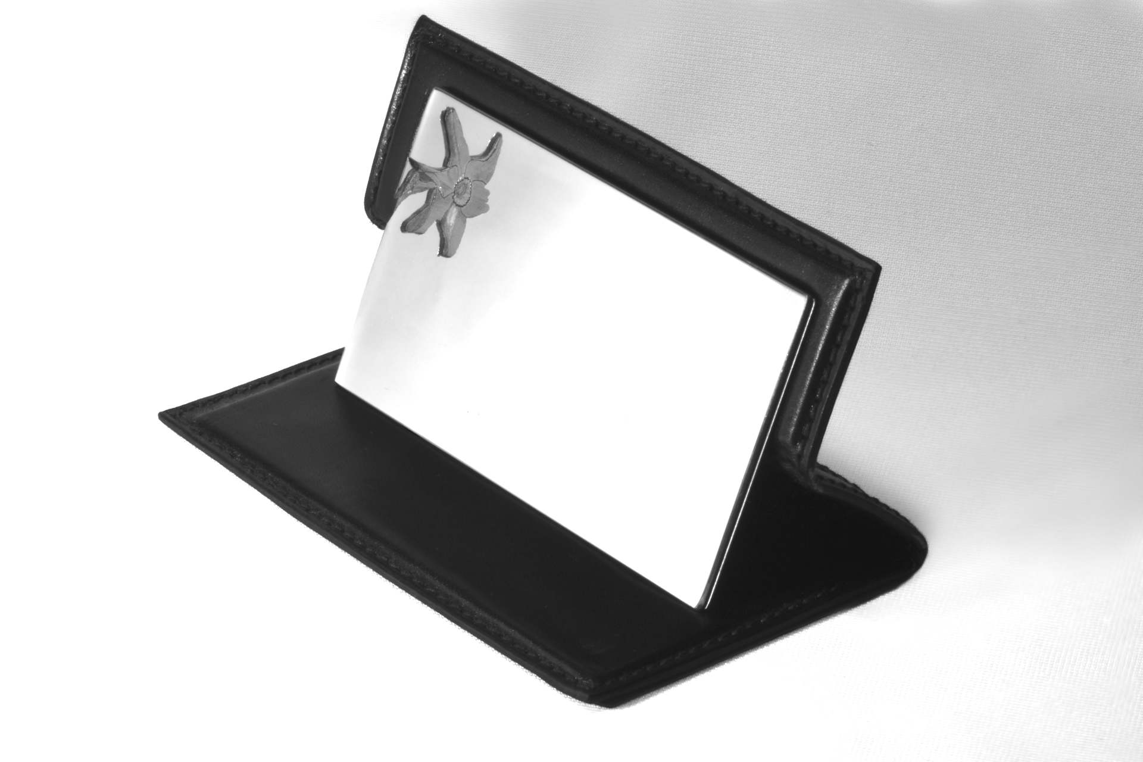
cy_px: 381
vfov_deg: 8.7
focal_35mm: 158
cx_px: 572
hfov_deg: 13.0
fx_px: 5000
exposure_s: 2
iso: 100
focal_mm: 105
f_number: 36
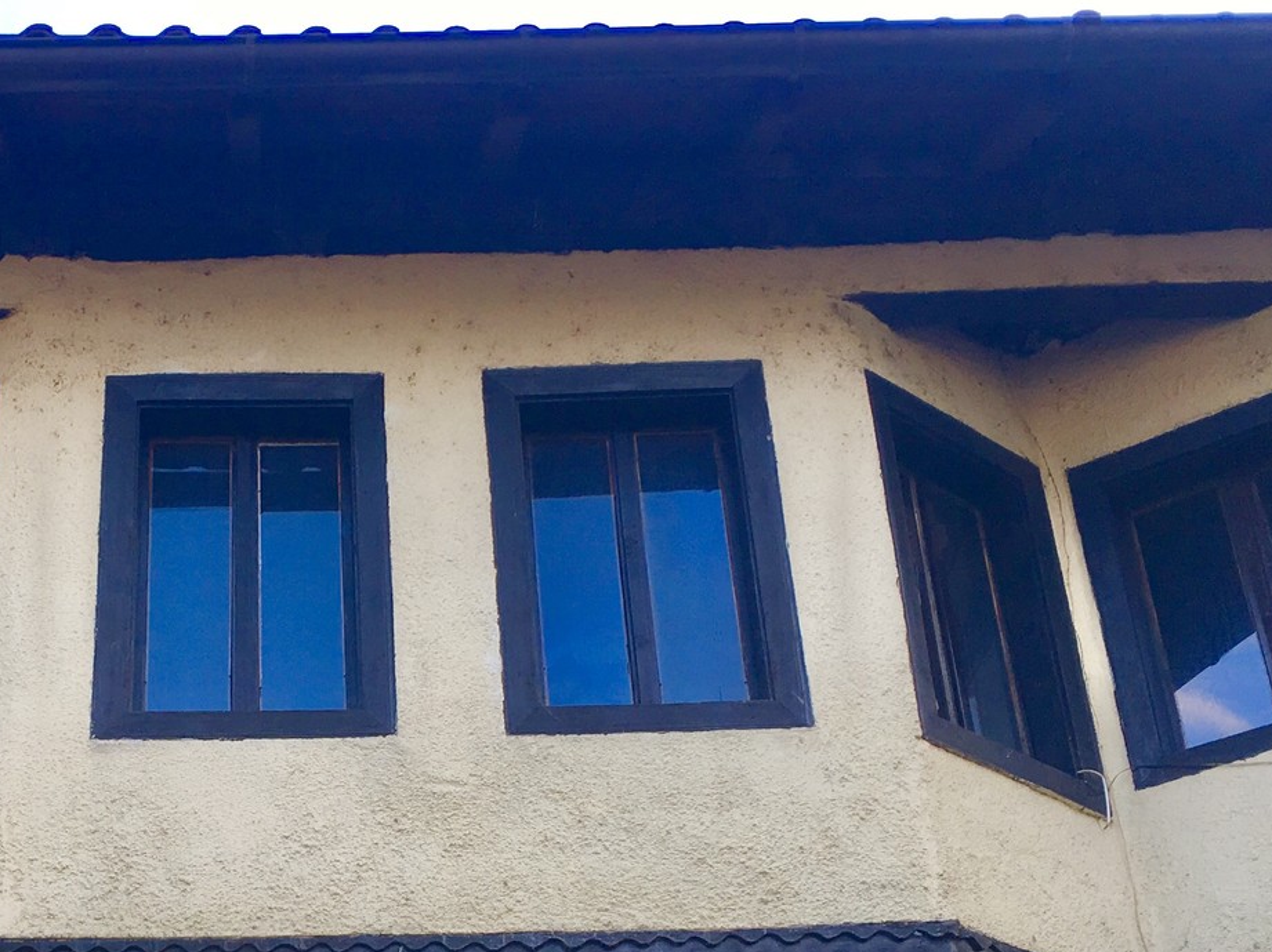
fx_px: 2314
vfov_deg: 22.9
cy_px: 759
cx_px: 309
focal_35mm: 63
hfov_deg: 30.2
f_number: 2.2
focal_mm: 4.15
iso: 25
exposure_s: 1/120
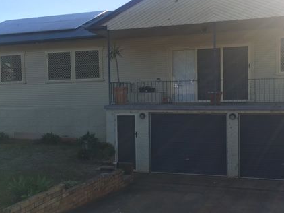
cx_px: 151
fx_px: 361
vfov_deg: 32.8
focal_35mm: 44
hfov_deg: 42.9
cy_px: 116
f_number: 2.2
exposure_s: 1/663
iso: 25
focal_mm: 4.15
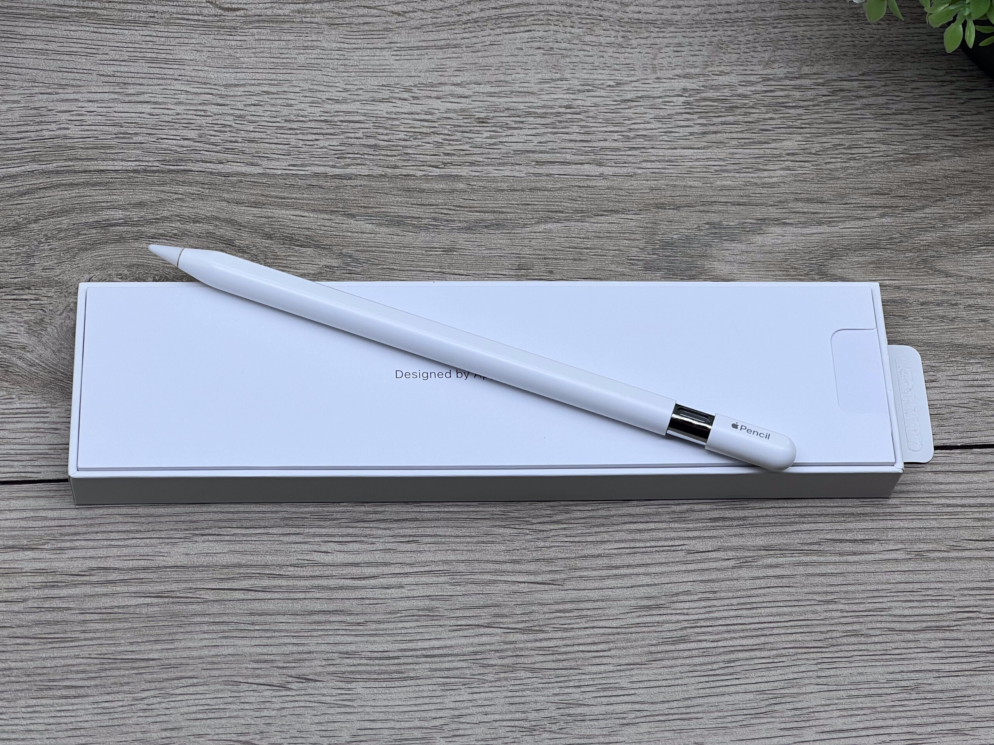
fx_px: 2211
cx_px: 497
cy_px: 372
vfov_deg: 19.1
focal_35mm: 77
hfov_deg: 25.3
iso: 32
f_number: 2.8
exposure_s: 1/134
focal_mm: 9
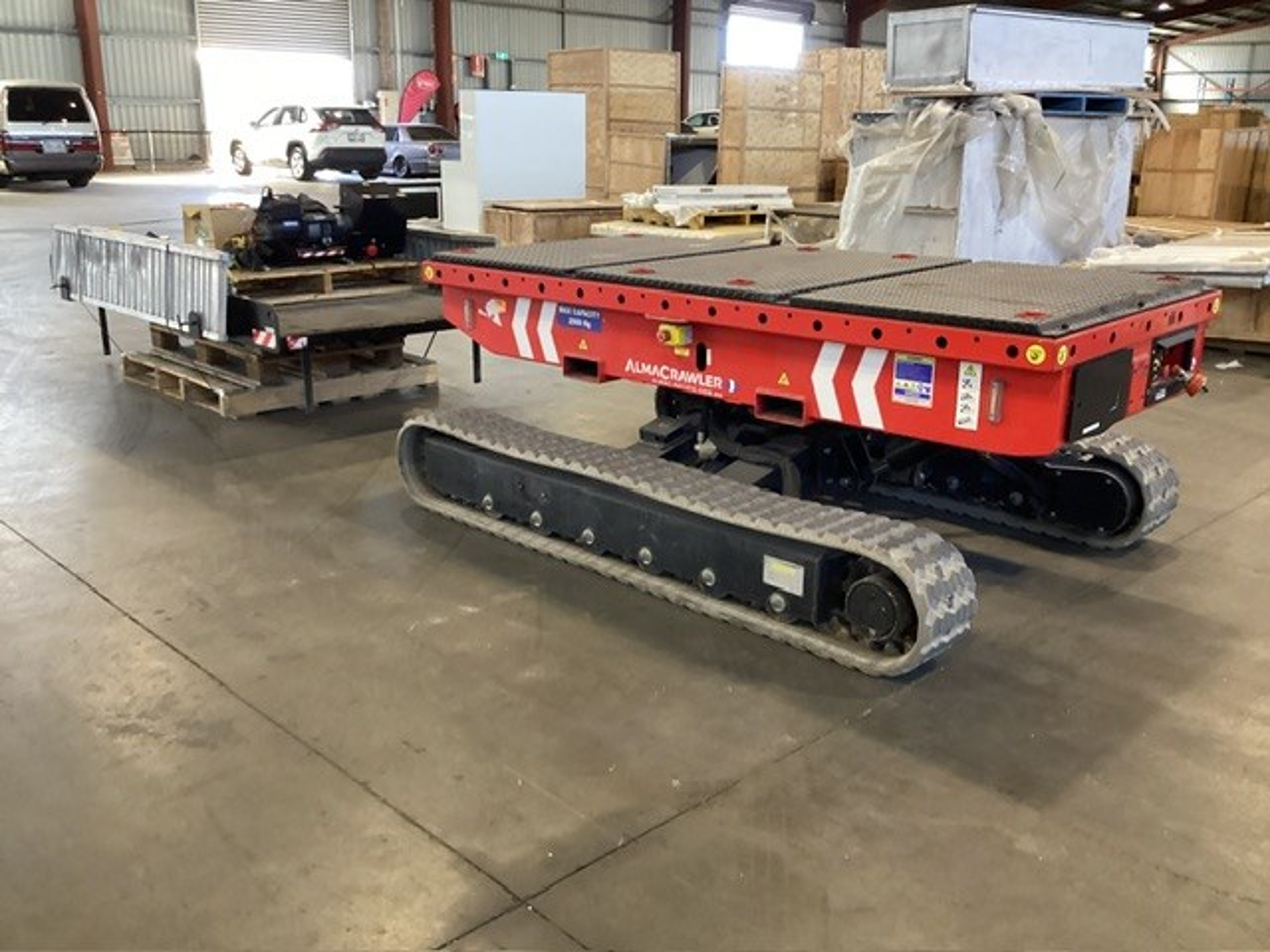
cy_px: 476
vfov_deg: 45.4
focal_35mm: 31
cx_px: 635
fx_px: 1137
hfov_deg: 58.4
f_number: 2.4
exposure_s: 1/60
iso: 320
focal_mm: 3.3
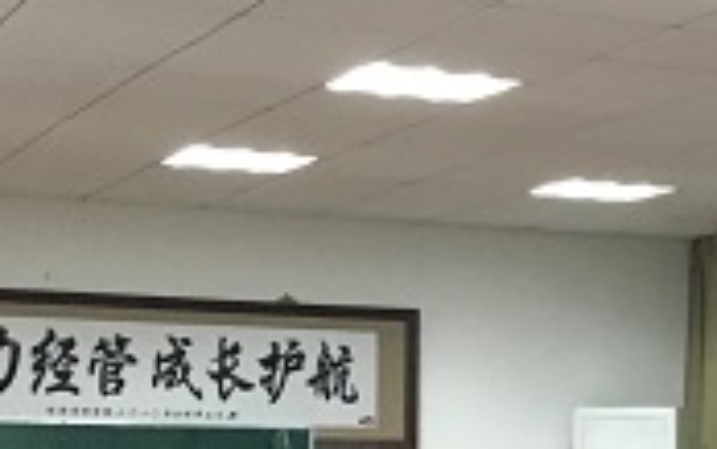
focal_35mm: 113
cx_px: 919
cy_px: 486
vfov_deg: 11.4
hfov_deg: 17.4
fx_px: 2210
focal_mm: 4.15
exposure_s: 1/25
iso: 200
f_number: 2.2
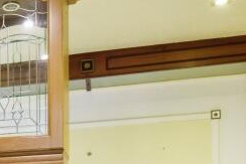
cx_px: -54
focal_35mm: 63
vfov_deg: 19.9
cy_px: 213
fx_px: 431
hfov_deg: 27.7
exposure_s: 1/5
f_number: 8
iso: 640
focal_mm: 10
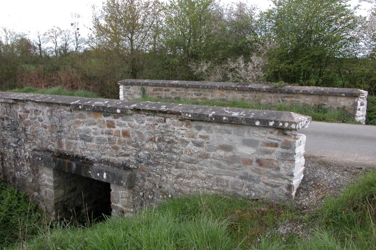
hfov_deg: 51.9
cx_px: 185
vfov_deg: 35.9
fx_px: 386
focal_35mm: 37
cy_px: 122
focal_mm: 8.9
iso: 100
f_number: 4.5
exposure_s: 1/167
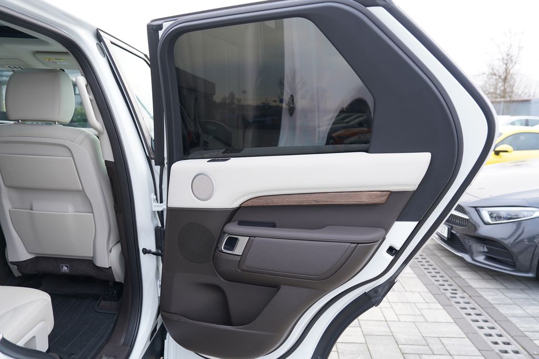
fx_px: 389
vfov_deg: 49.6
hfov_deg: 69.4
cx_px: 270
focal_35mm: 26
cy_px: 180
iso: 250
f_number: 4
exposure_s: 1/60
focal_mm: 26
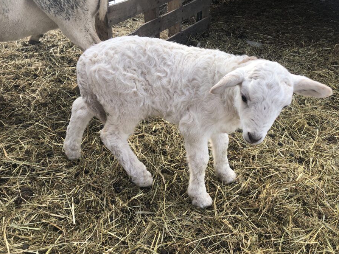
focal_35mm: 32
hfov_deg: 56.7
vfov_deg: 44.1
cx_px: 184
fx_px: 313
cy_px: 113
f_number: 1.8
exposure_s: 1/527
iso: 20
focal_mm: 4
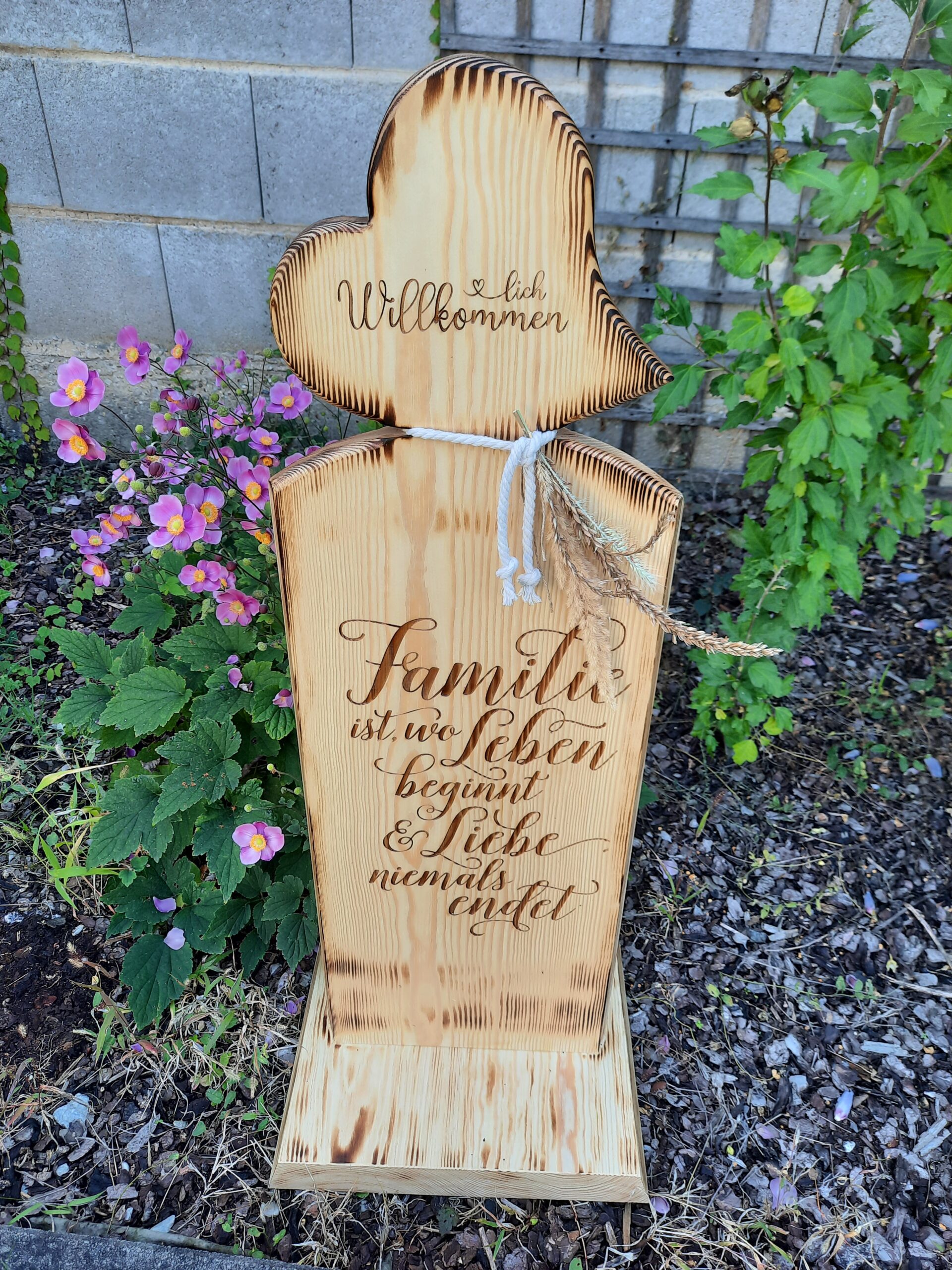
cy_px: 635
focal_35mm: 25
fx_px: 917
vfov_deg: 69.4
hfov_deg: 54.9
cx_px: 476
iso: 40
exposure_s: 1/60
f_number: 2
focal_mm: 4.6
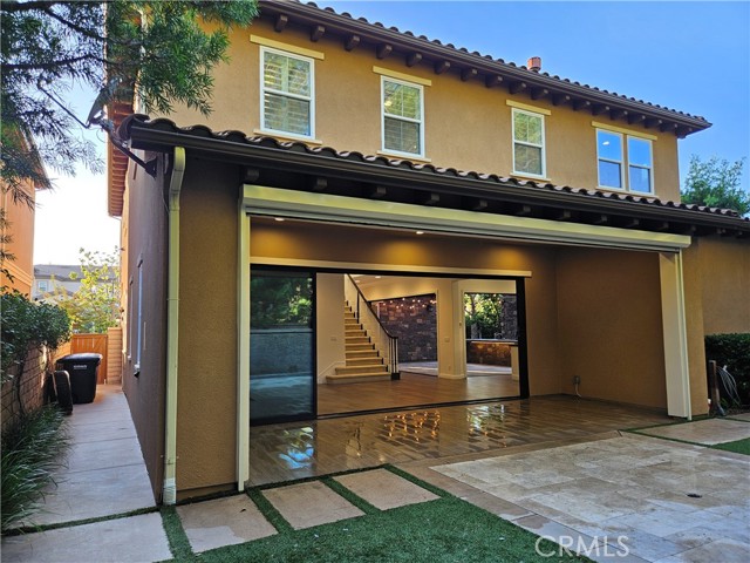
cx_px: 375
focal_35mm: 23
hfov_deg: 73.9
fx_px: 498
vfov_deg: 58.9
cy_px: 282
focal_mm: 5.4
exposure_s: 1/120
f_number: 1.8
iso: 40
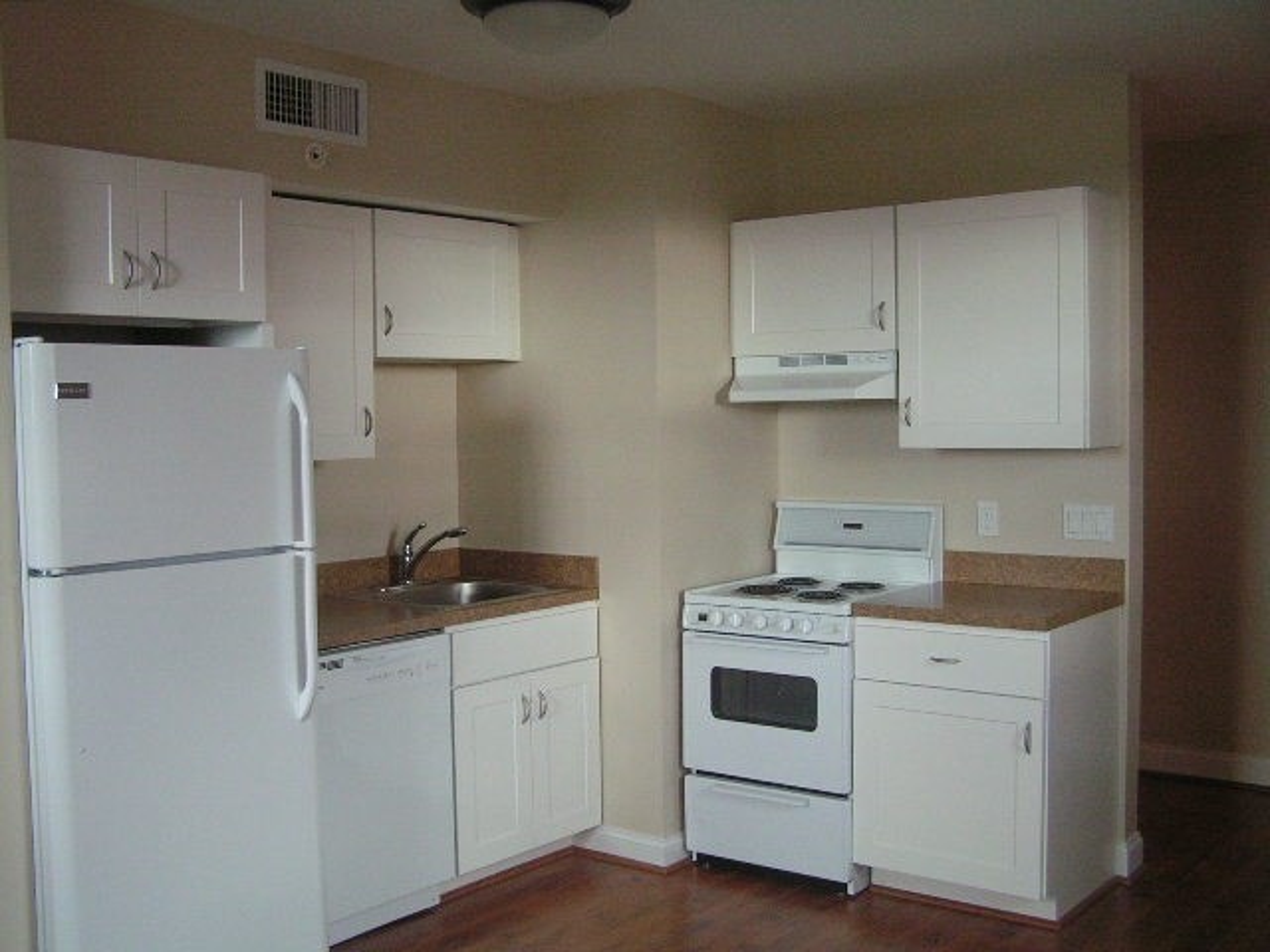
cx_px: 635
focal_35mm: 38
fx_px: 1394
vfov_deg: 37.7
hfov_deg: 49.0
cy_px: 476
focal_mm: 6.3
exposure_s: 1/40
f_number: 2.8
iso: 160
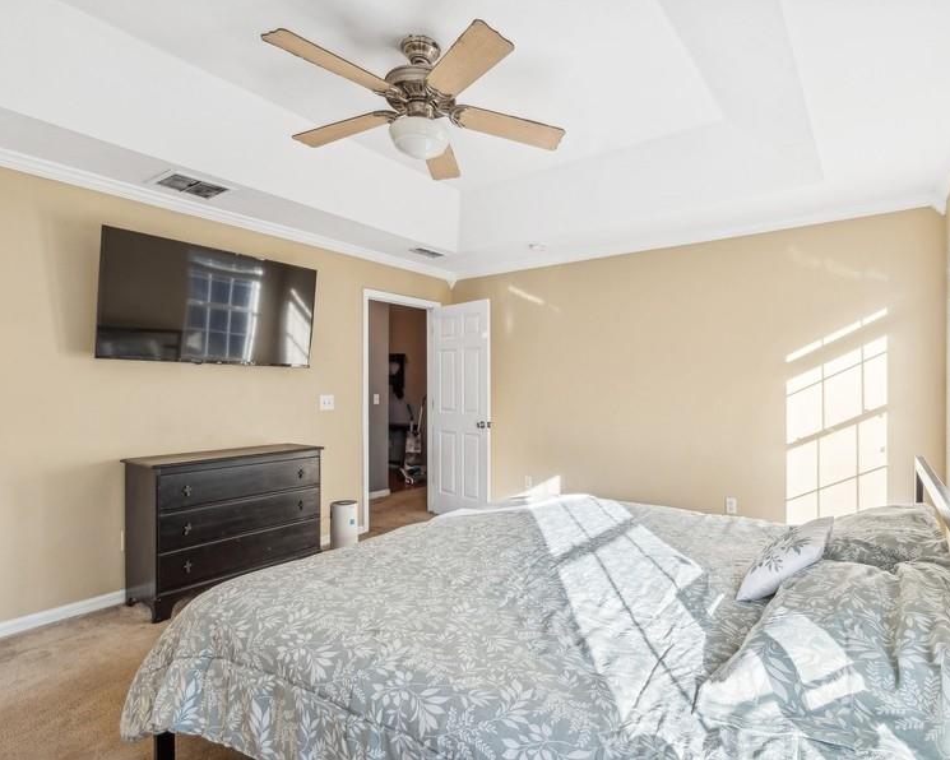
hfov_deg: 89.3
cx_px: 530
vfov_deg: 77.0
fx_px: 478
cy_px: 379
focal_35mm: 17
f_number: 8
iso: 200
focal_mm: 10
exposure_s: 1/60
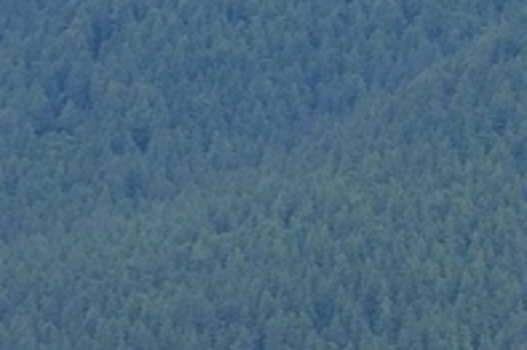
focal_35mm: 455
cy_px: 21
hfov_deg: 4.5
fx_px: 6655
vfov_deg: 3.0
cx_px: 795
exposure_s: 1/160
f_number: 4.5
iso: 100
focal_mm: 70
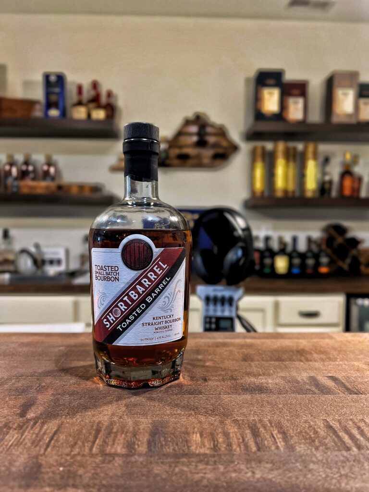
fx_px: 370
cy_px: 246
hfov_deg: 53.1
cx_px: 184
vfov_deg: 67.3
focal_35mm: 26
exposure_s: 1/60
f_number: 1.5
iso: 200
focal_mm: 5.7
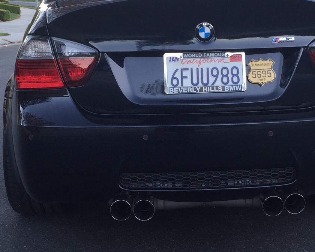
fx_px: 643
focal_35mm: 69
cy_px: 99
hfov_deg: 27.5
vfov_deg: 22.1
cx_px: 186
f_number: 2.2
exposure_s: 1/60
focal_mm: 4.15
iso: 40
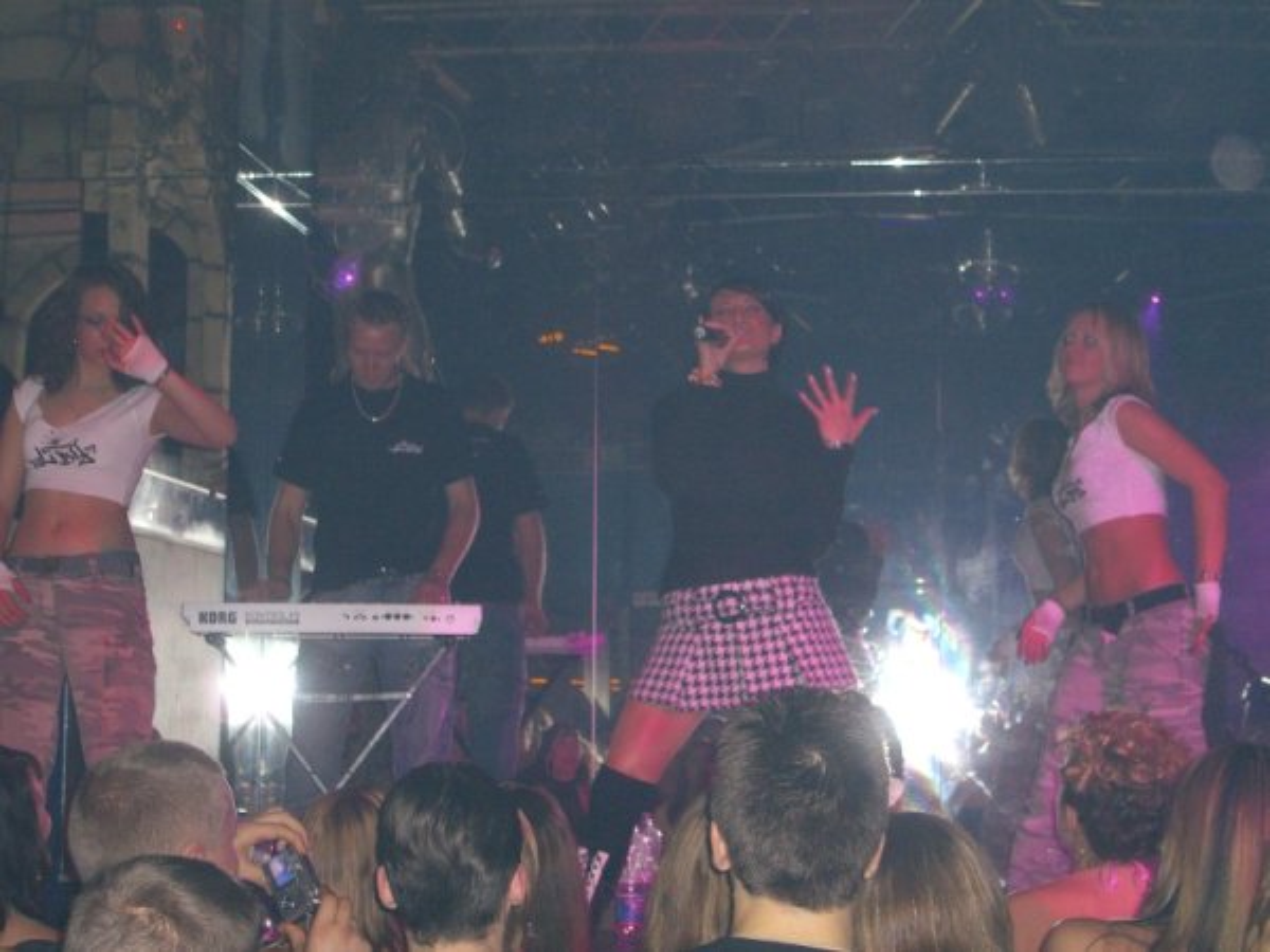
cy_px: 476
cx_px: 635
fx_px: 2495
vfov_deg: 21.6
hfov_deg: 28.6
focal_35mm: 68
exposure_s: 1/60
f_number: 4
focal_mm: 14.2
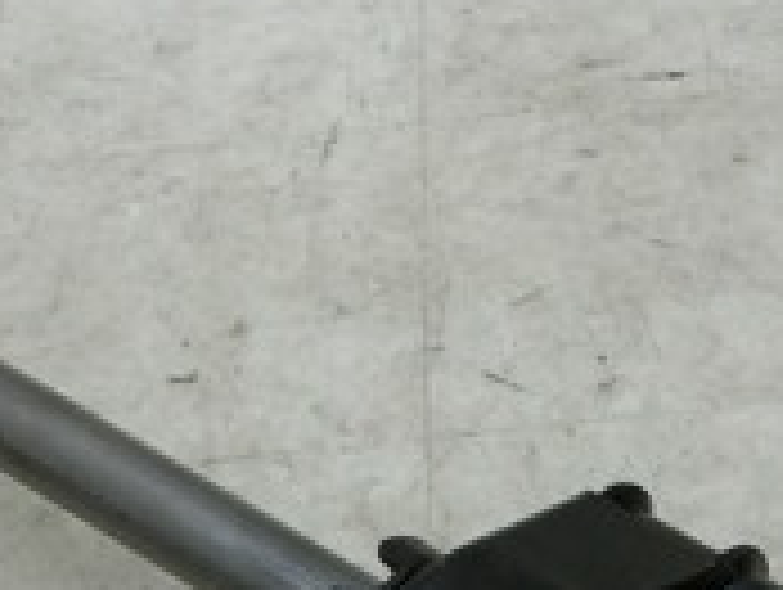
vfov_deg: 15.5
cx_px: 716
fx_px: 1948
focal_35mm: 86
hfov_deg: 22.2
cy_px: 964
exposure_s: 1/125
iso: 320
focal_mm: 4.5
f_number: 3.5
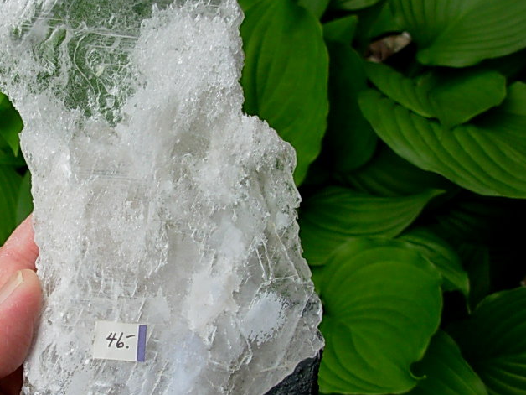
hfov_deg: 30.6
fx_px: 942
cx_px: 128
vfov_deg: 23.6
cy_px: 210
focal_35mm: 62
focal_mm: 6.3
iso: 50
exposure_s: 1/767
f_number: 2.9
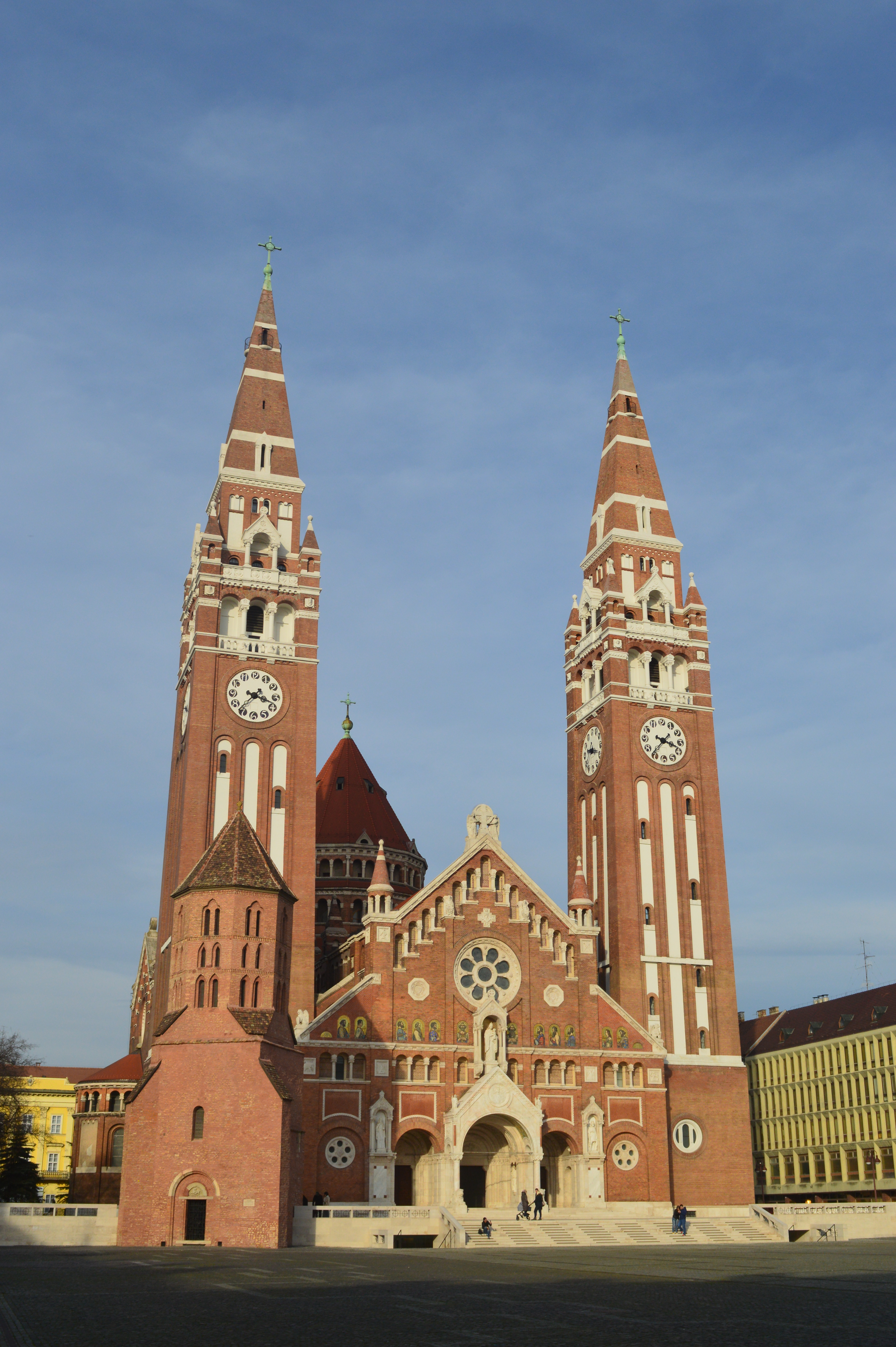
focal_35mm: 38
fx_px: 1402
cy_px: 674
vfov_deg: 51.3
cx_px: 448
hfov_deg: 35.4
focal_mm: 25
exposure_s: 1/500
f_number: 11
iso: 250
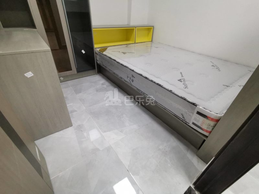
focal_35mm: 17
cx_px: 130
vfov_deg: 74.7
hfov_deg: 91.0
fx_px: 127
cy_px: 97
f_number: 2.2
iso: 250
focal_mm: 2.23
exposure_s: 1/33.3
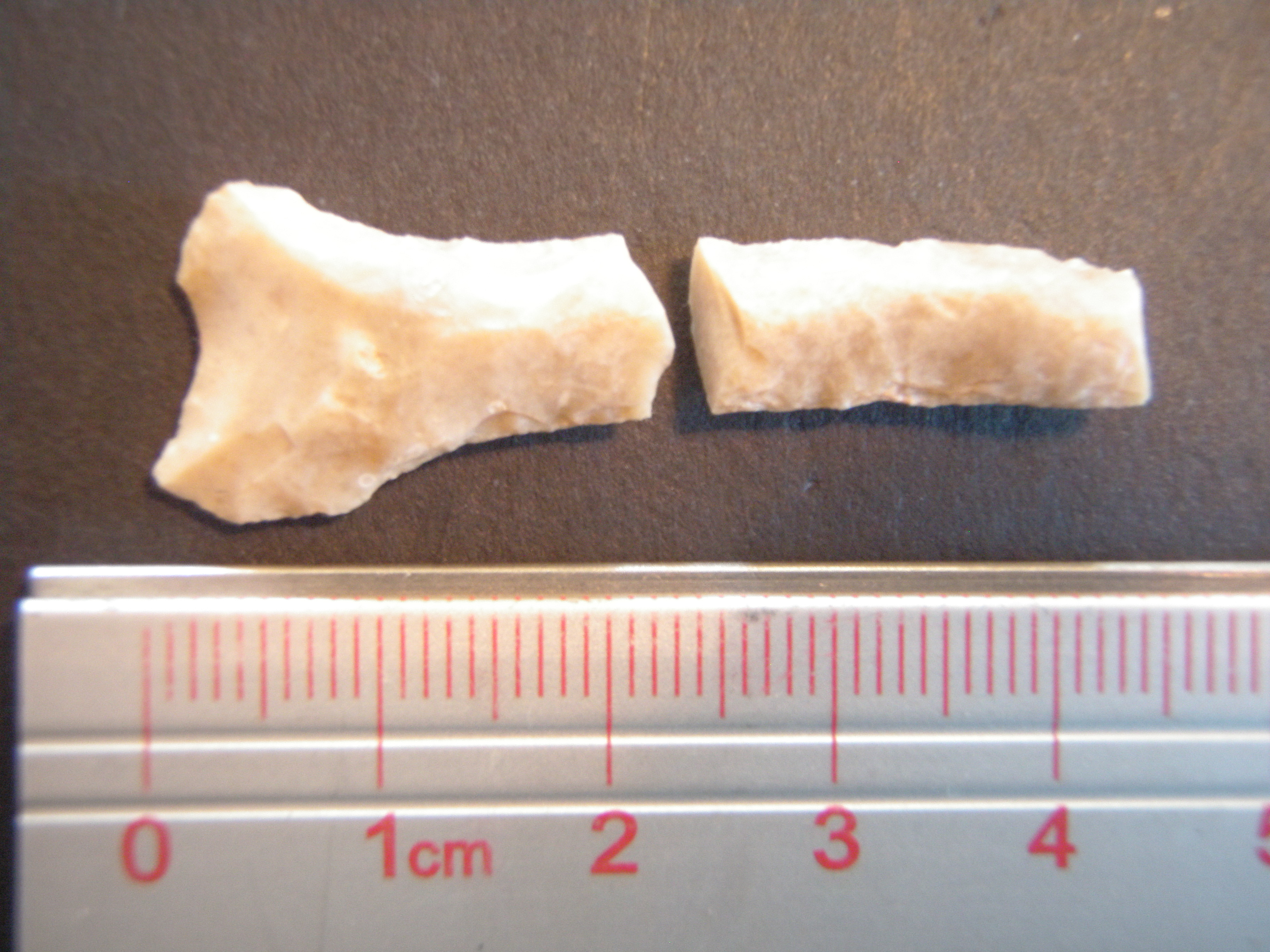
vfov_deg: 28.6
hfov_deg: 37.5
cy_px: 476
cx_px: 635
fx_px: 1871
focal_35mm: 51
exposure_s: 1/4
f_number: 4
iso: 200
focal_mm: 9.13
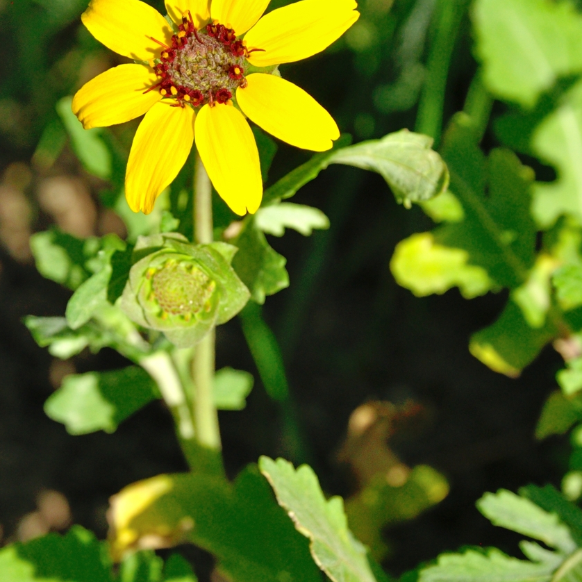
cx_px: 301
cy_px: 268
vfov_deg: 9.0
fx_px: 3686
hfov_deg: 9.0
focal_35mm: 194
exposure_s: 1/640
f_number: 10
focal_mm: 85
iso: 250
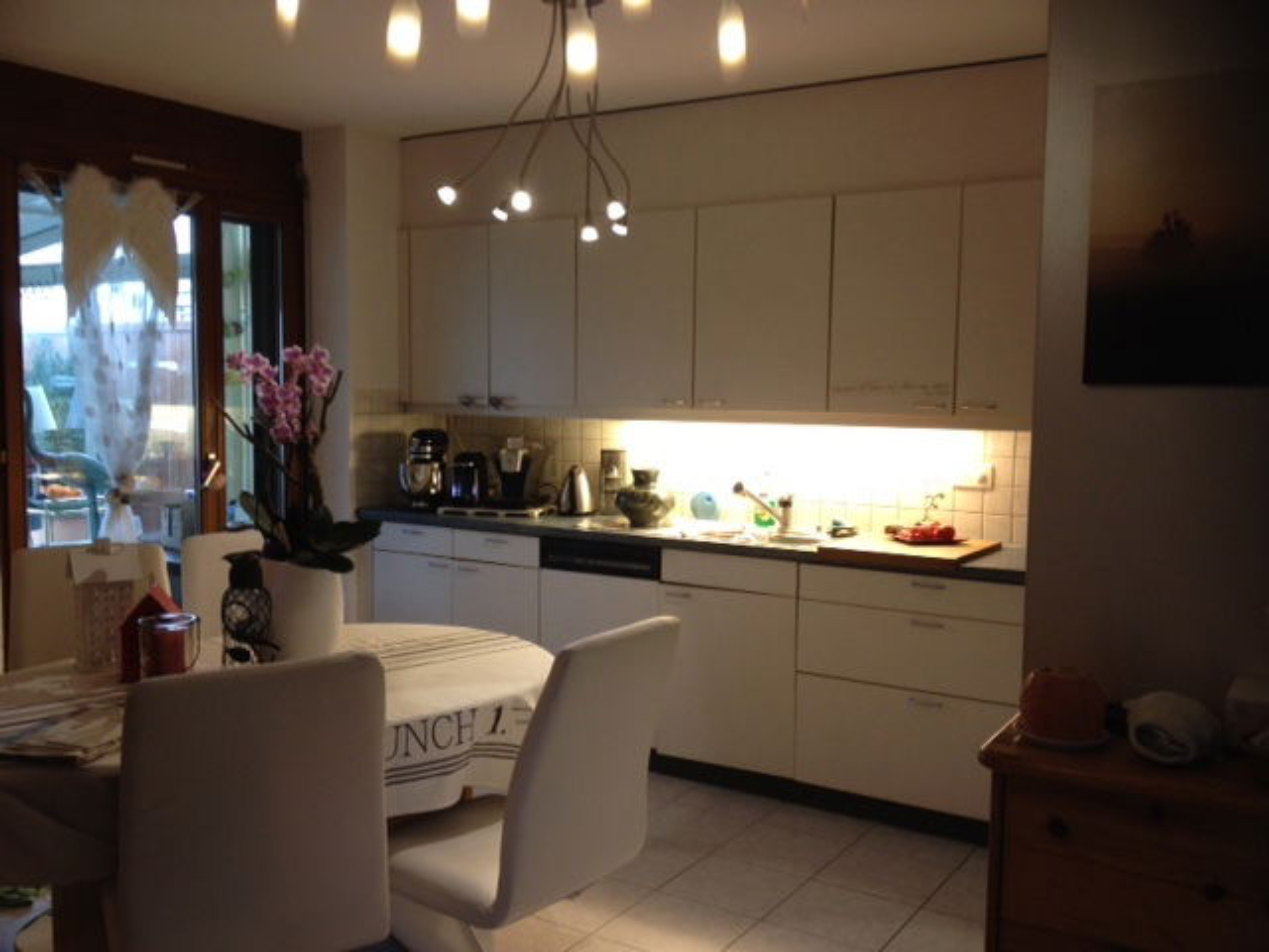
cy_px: 476
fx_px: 1283
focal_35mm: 35
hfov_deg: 52.6
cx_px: 634
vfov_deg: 40.7
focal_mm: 4.28
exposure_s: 1/20
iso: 80
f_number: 2.4
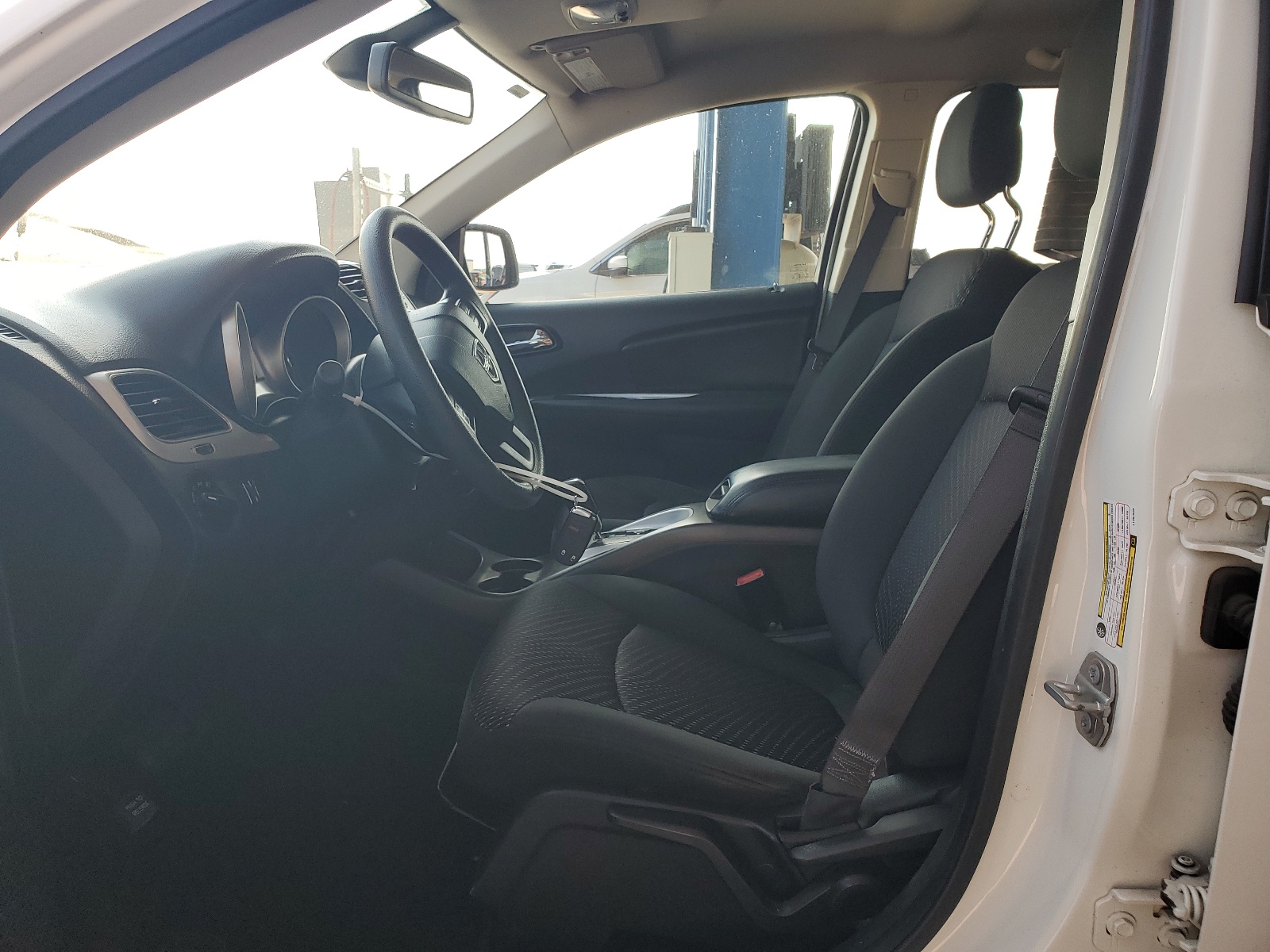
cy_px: 476
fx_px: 954
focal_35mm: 26
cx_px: 635
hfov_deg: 67.3
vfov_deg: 53.1
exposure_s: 1/233
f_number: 1.5
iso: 50
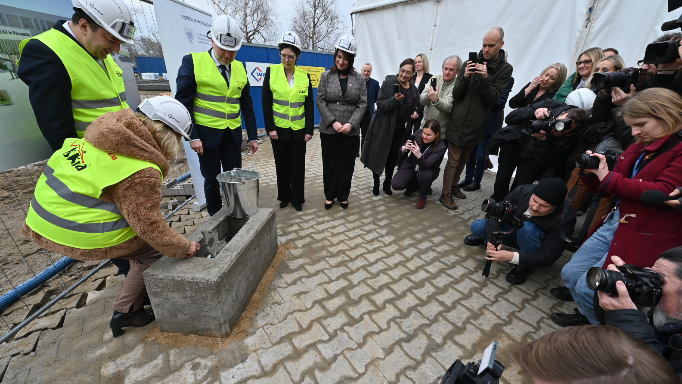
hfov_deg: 103.0
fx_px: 271
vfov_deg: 70.4
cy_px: 205
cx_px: 346
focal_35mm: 15
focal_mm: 14
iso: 100
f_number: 5.6
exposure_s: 1/320
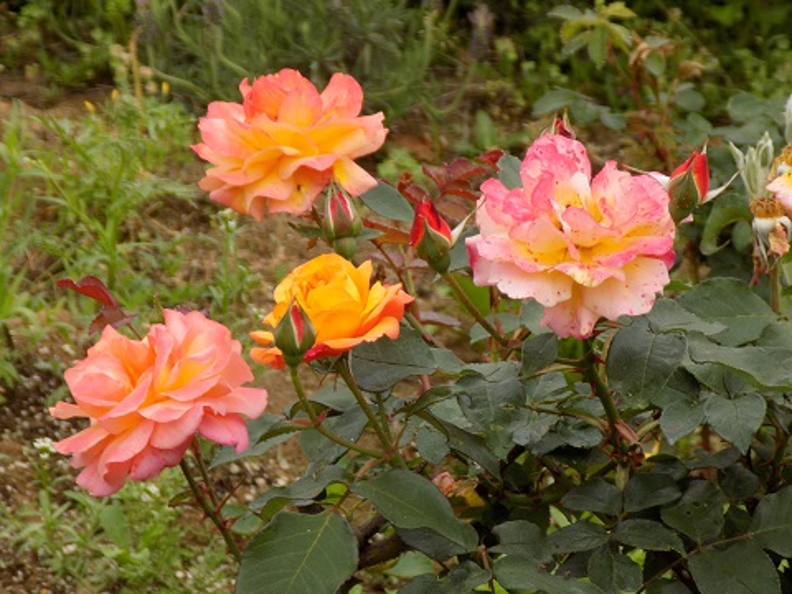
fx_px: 5926
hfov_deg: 7.6
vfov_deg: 5.7
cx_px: 396
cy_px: 297
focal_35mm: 259
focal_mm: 46
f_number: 5.7
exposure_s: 1/50
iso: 80
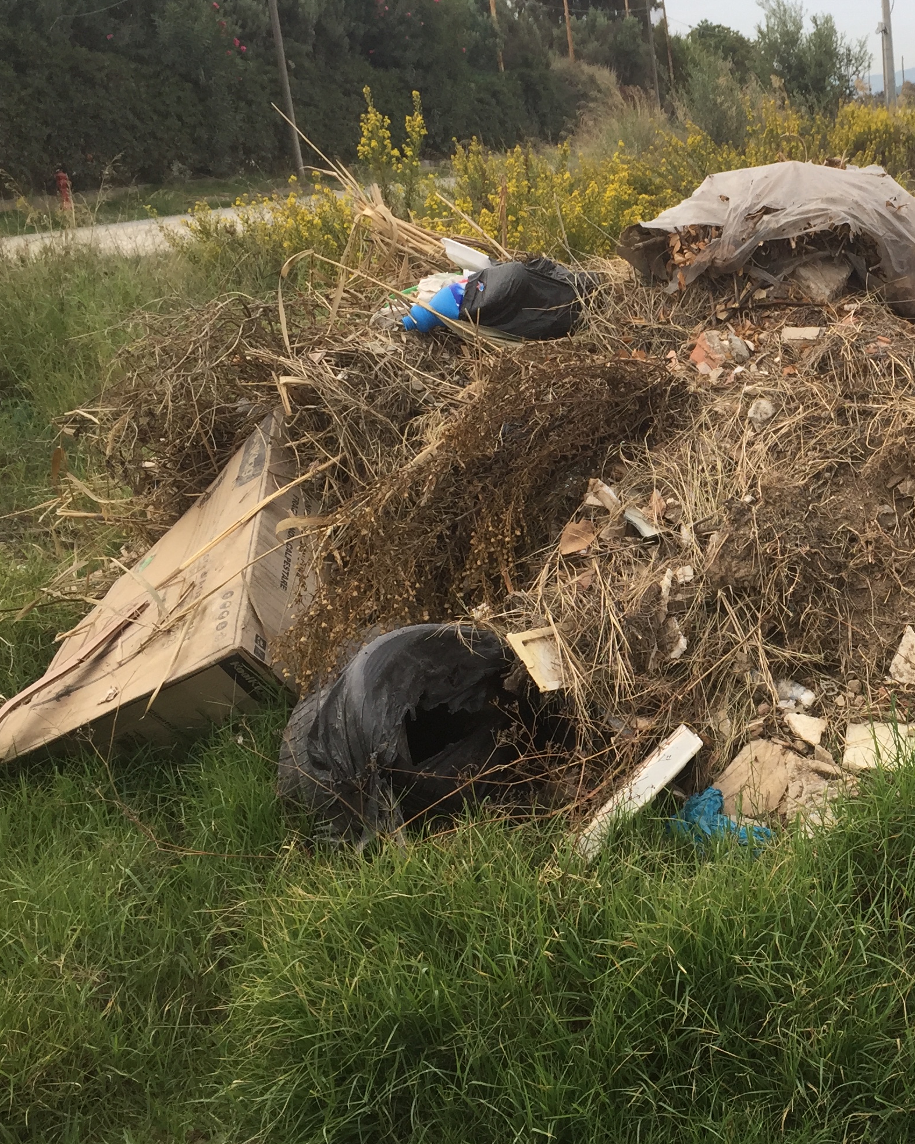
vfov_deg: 39.5
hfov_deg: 30.2
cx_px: 882
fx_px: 1591
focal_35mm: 47
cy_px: 579
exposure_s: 1/842
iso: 32
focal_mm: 4.15
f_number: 2.2
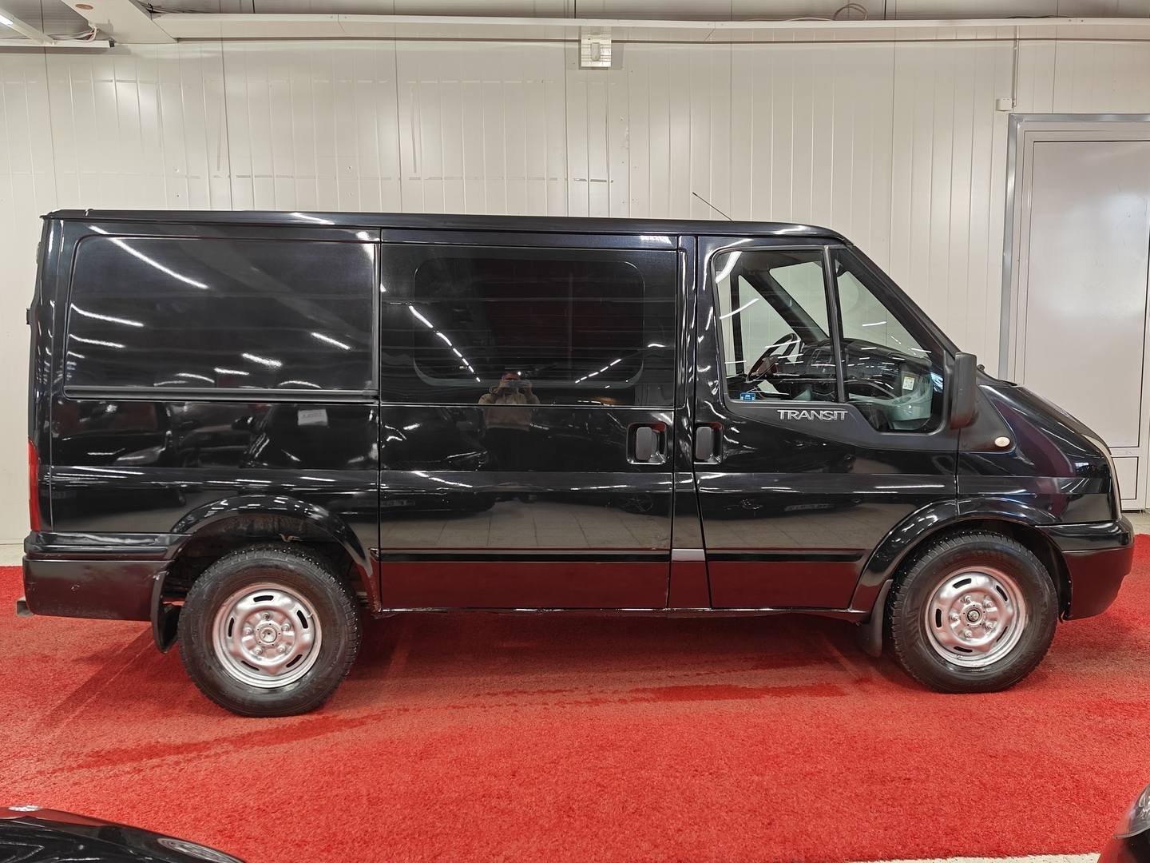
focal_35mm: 31
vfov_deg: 45.4
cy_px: 432
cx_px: 575
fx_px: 1030
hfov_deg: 58.4
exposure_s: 1/53
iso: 80
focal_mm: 5.59
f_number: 1.8
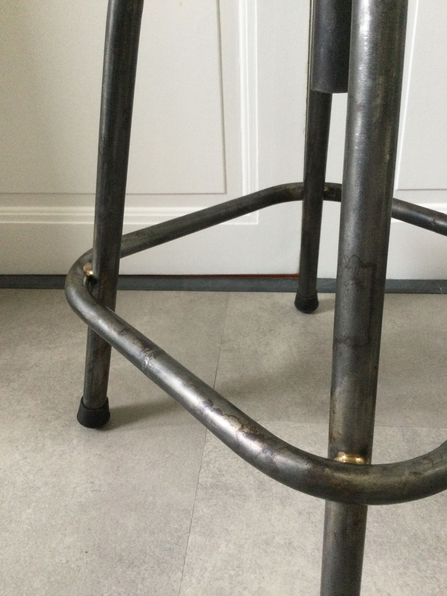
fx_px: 534
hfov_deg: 45.4
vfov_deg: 58.4
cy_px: 298
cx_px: 224
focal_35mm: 31
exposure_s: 1/33
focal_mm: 3.3
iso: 200
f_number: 2.4
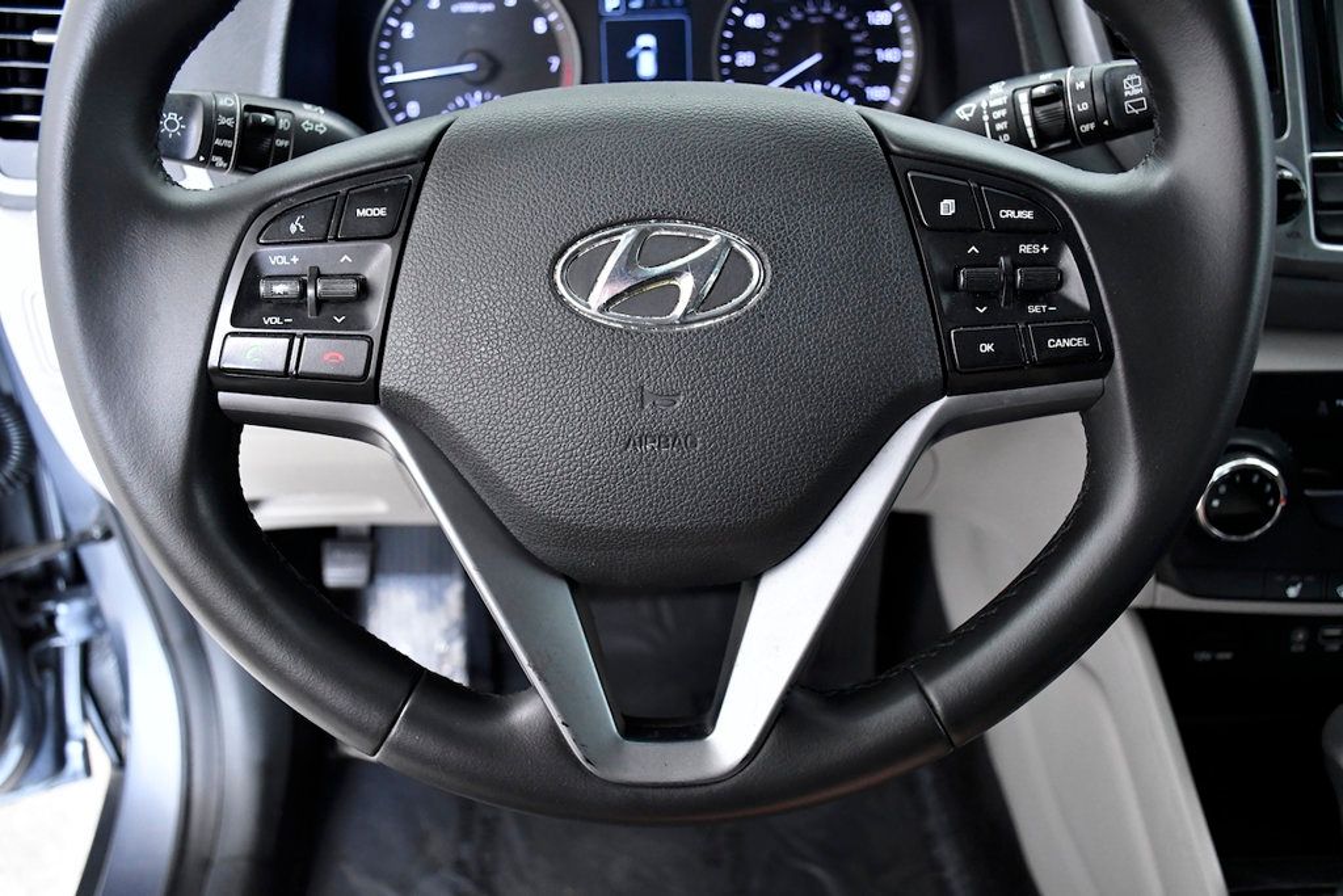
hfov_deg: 55.8
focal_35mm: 34
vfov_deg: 38.9
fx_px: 1268
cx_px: 672
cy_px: 448
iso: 2500
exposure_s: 1/125
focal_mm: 23
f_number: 5.6
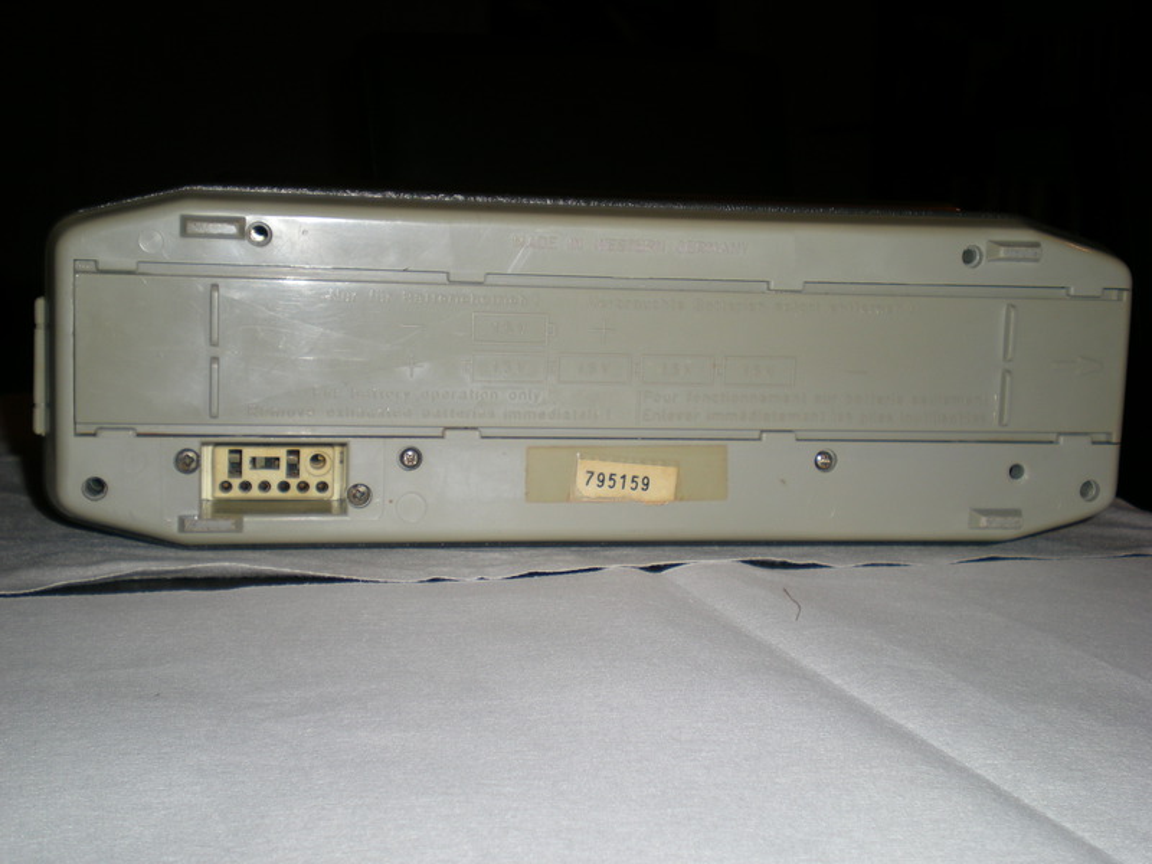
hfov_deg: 42.9
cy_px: 432
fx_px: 1464
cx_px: 576
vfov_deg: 32.9
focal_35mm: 44
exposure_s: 1/60
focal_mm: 7.4
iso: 50
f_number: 3.5
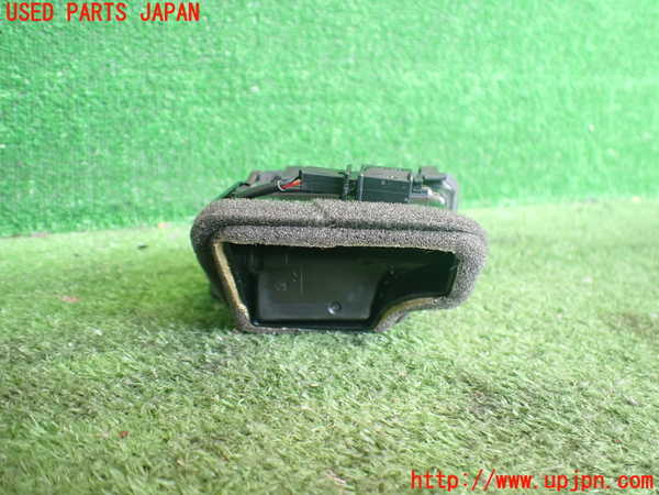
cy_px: 248
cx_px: 330
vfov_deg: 46.8
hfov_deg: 60.0
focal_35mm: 30
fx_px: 571
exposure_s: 1/80
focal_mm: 5.4
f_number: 2.3
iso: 800
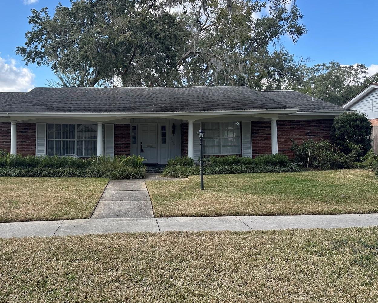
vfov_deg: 48.5
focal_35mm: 30
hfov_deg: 58.0
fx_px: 336
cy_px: 137
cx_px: 140
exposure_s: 1/857
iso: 80
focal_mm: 6.86
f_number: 1.78
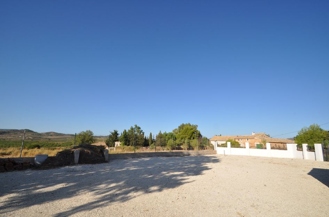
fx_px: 137
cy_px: 108
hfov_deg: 100.5
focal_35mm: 15
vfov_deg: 77.0
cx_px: 164
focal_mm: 10
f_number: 14
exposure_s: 1/200
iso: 200
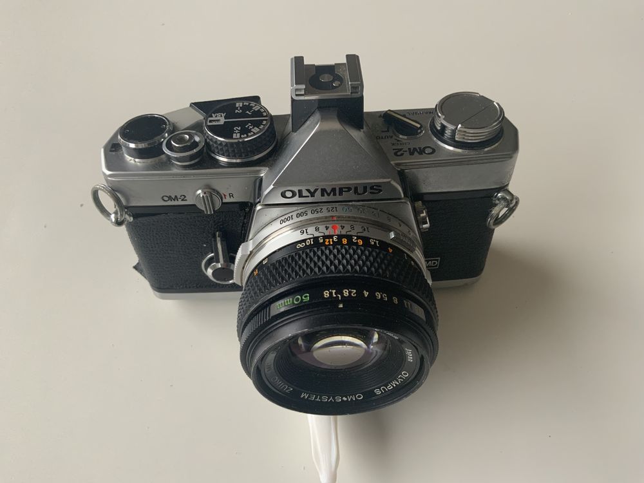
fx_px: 540
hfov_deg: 61.7
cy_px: 242
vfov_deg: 48.2
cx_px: 322
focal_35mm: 29
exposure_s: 1/60
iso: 200
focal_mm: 3
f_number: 1.8
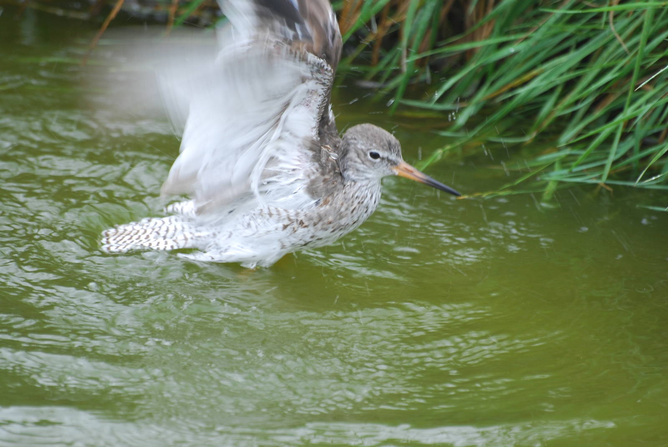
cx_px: 334
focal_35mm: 450
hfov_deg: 4.6
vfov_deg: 3.1
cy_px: 224
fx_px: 8360
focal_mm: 300
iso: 280
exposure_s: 1/125
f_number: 5.6
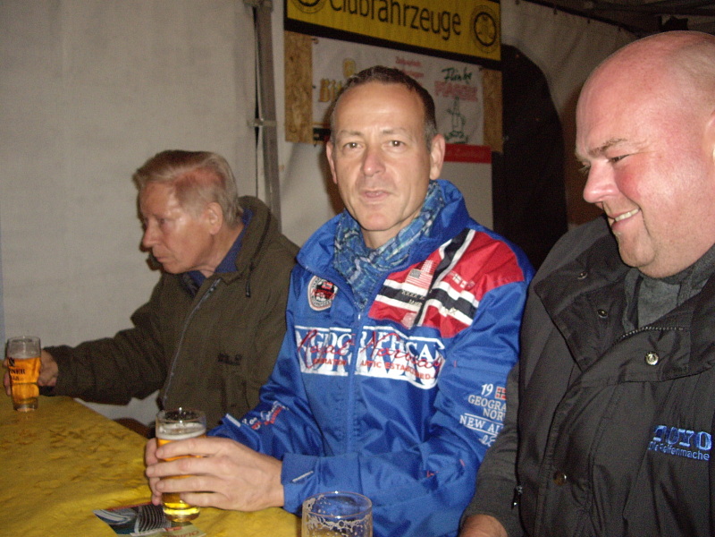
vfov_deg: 37.7
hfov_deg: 49.0
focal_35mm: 38
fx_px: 785
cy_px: 268
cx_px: 358
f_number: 2.8
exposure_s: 1/40
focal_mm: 7.9
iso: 400
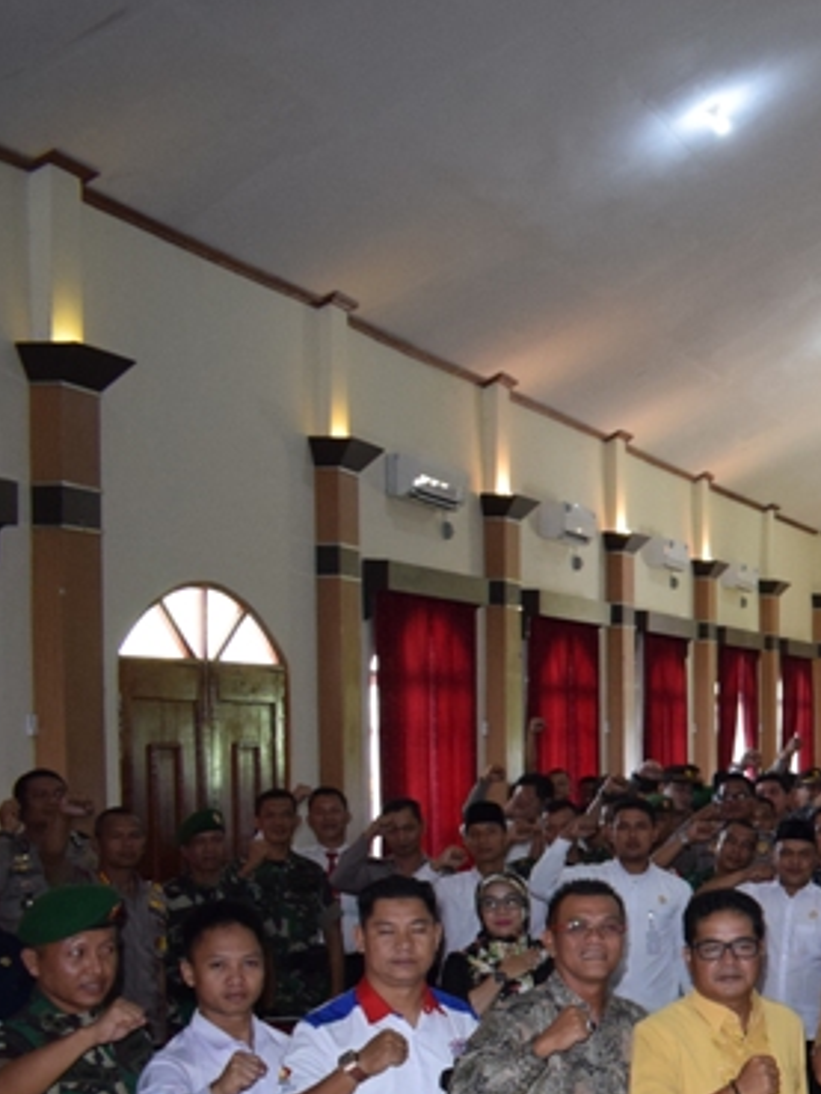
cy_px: 858
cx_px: 1346
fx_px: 2276
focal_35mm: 72
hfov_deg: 17.6
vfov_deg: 26.6
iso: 1100
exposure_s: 1/60
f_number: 3.5
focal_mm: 18
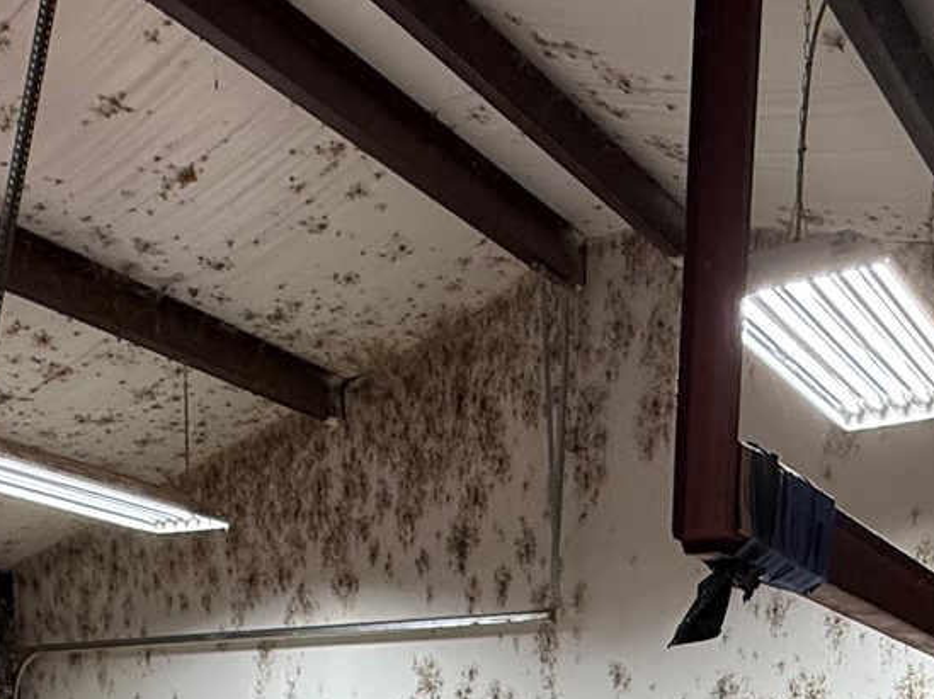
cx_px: 524
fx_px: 1321
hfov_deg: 38.9
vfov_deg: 22.1
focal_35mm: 49
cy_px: 1155
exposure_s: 1/120
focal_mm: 2.22
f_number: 2.2
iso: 200
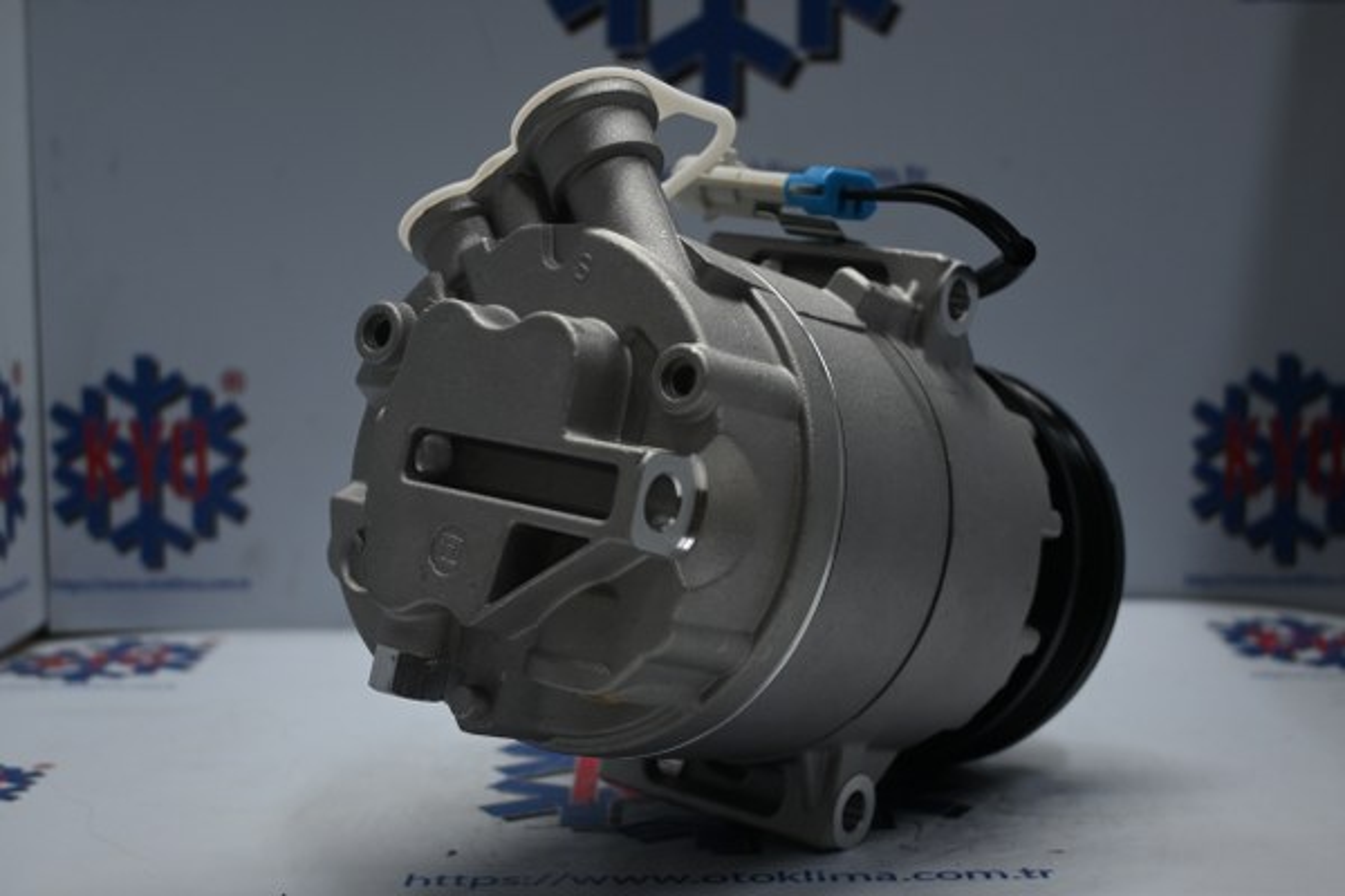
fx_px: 1961
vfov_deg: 25.8
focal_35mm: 52
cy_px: 448
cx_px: 672
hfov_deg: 37.9
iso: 400
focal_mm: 35
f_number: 5.3
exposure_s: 1/60
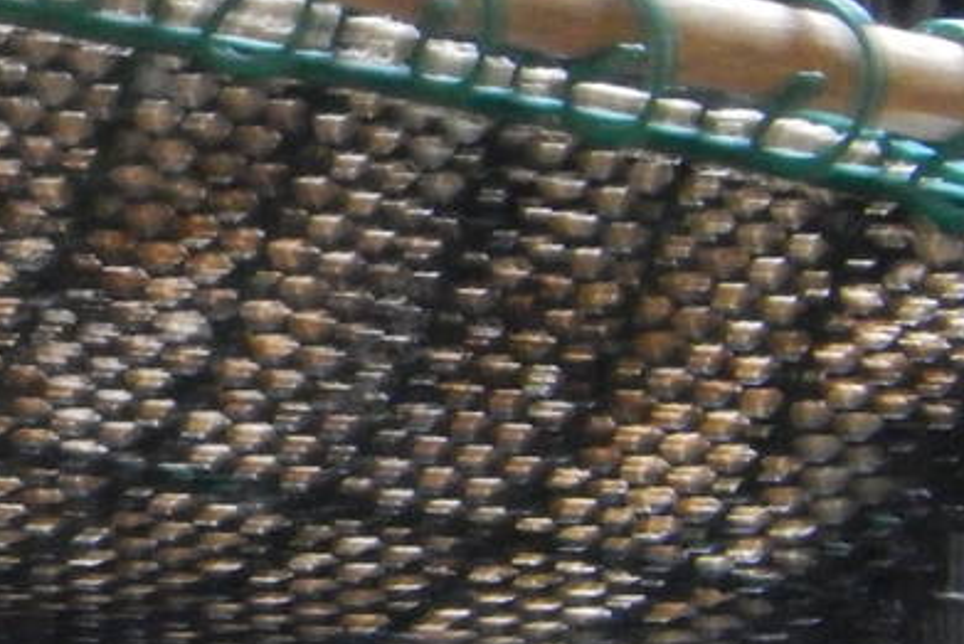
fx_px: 21081
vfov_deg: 1.7
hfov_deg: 2.6
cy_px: 382
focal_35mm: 787
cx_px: -572
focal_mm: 33.3
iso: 800
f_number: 5.7
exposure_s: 1/13
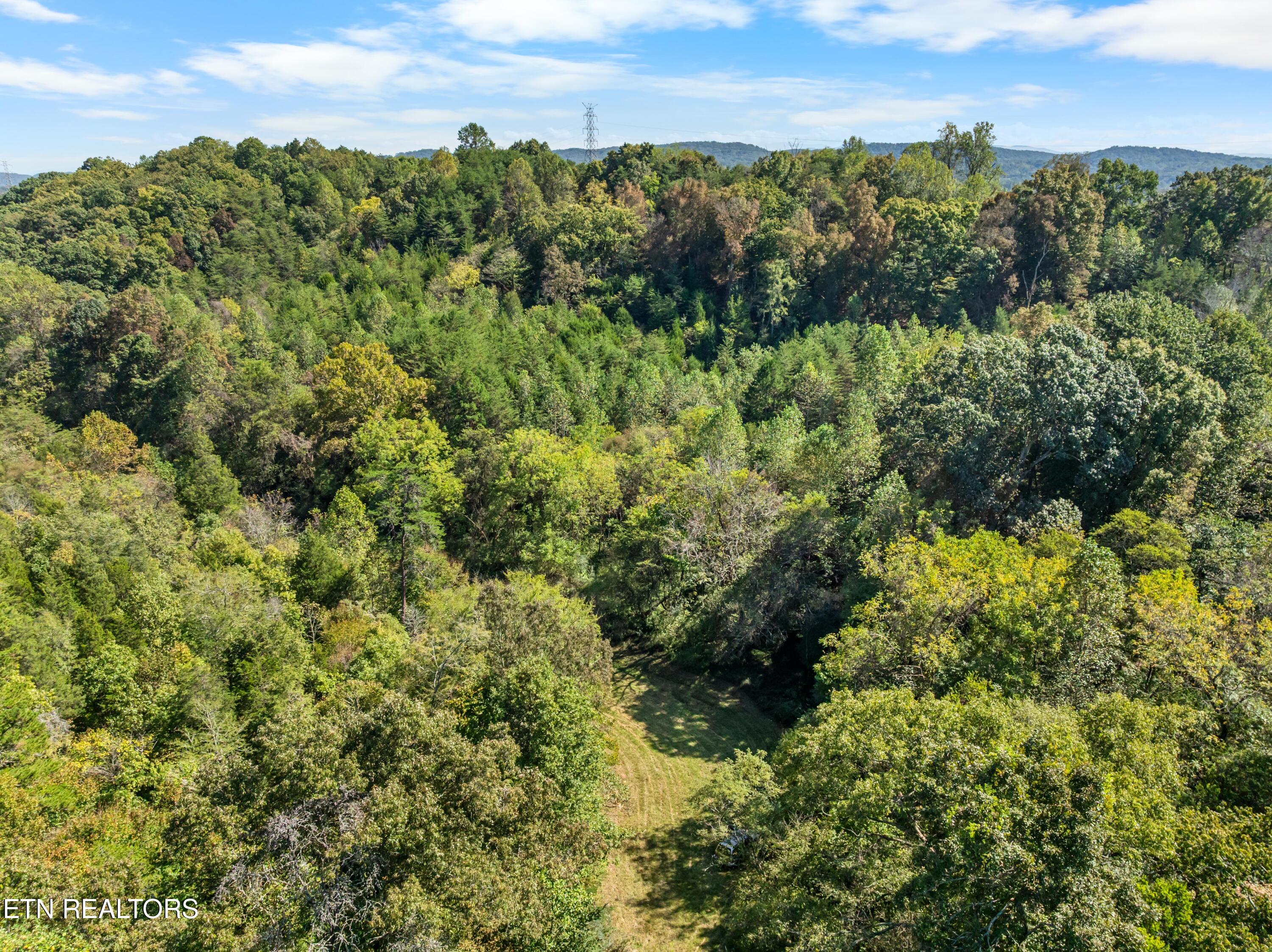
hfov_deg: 71.6
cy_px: 476
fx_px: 881
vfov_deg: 56.8
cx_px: 636
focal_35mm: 24
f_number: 2.8
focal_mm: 12.29
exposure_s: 1/240
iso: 140
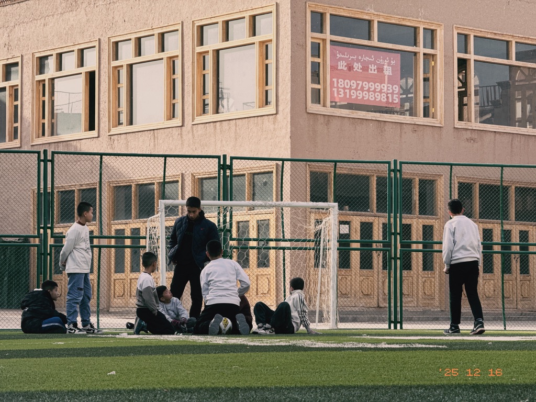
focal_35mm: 120
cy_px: 201
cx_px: 268
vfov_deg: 12.3
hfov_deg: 16.4
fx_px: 1858
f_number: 2.8
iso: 50
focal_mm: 15.66
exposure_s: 1/436
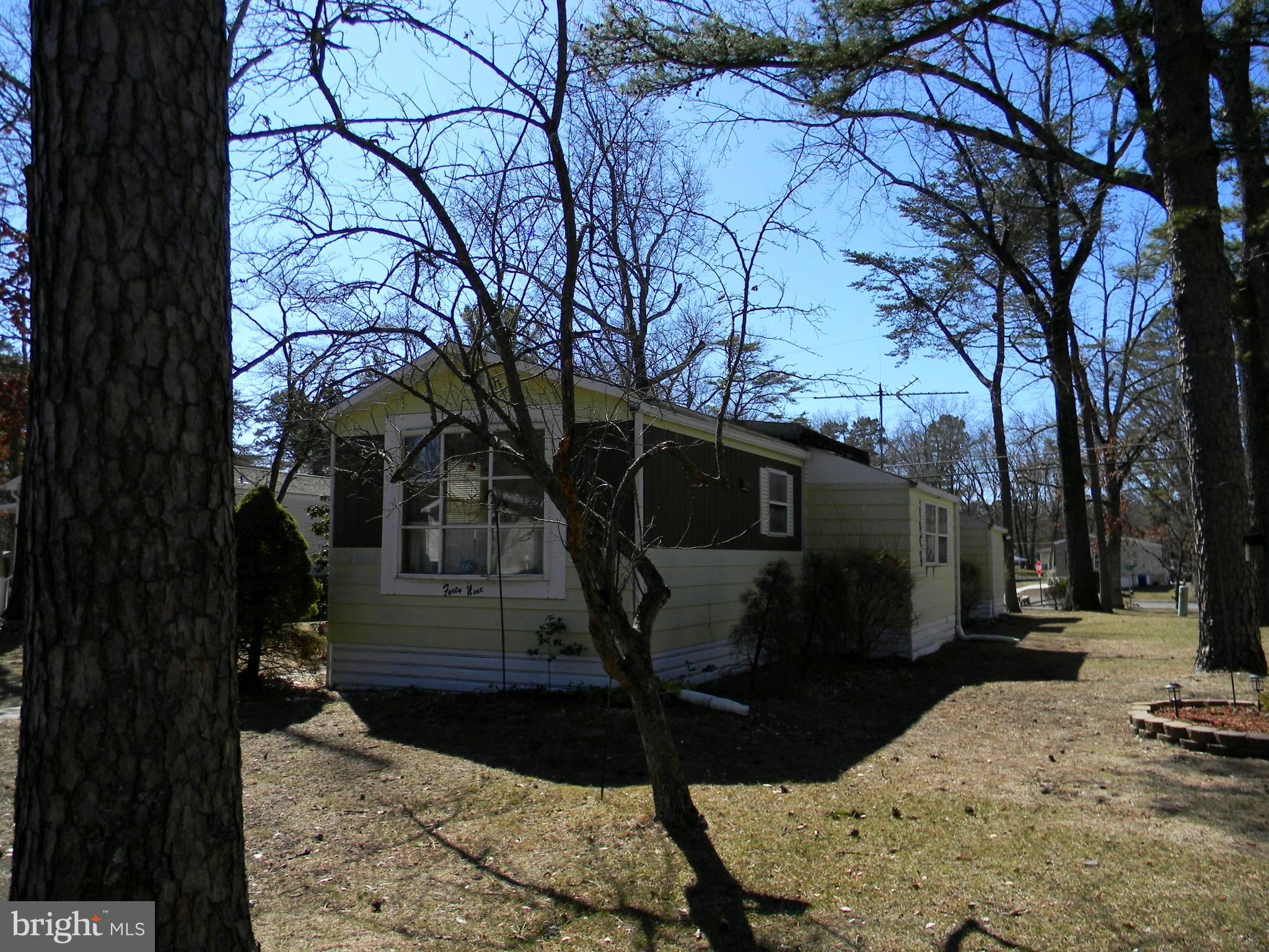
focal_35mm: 28
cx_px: 634
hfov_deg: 63.4
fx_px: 1026
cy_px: 476
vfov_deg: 49.7
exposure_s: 1/237
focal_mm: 5
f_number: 7
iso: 80
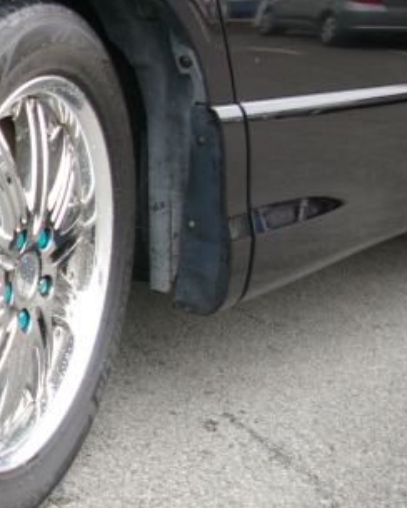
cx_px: -118
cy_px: 250
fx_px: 888
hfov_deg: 23.0
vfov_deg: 32.0
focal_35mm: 59
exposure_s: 1/45
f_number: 4
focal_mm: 20
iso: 200
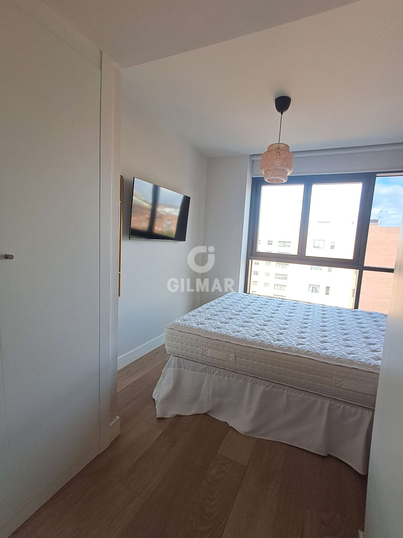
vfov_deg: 94.5
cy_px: 269
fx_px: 248
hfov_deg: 78.1
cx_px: 202
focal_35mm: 16
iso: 40
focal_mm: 1.64
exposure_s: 1/119
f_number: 2.2
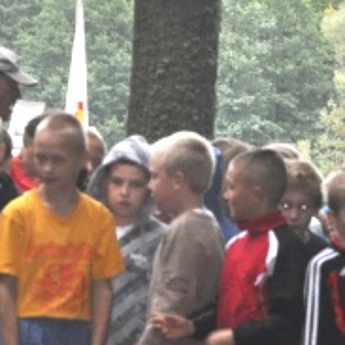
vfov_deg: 3.7
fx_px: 5343
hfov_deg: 3.7
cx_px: -383
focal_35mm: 474
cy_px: 331
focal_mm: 85
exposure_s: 1/60
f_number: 9
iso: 1000
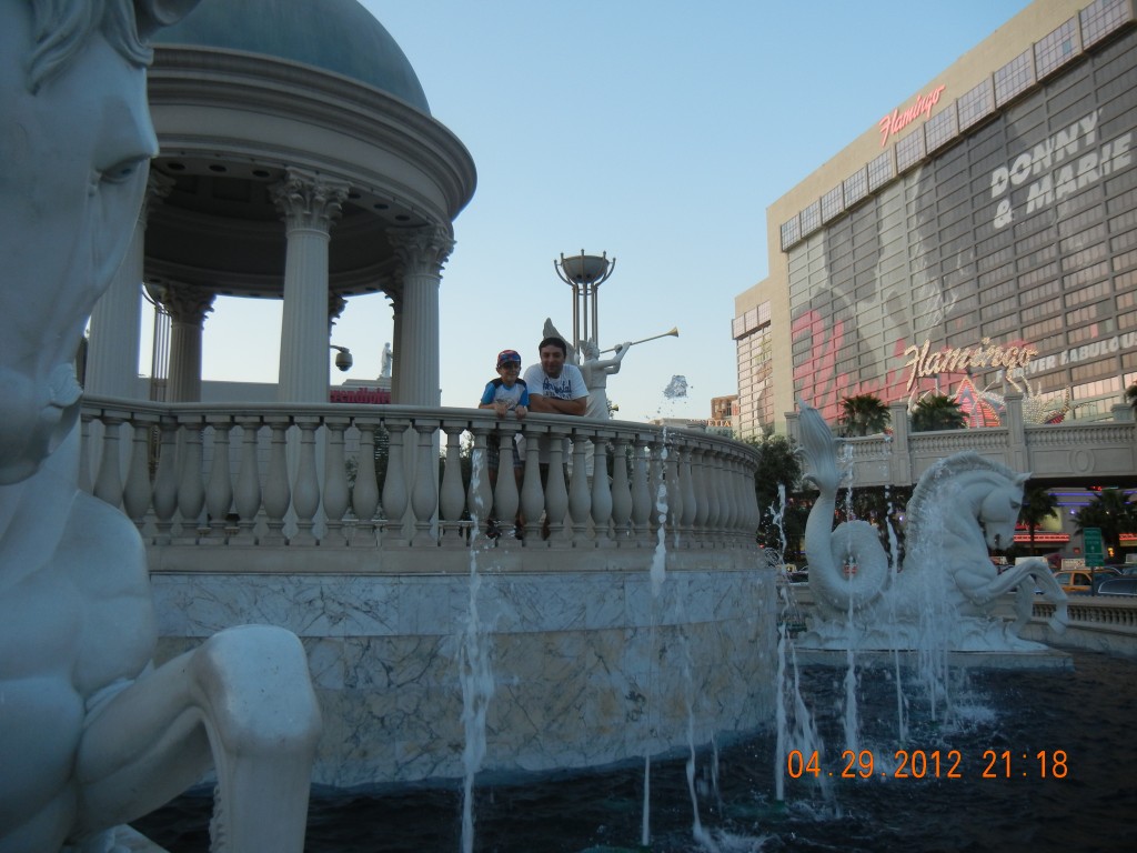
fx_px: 985
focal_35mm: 30
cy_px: 426
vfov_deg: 46.8
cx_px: 568
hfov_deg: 60.0
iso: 160
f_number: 3.5
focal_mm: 5.4
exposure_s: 1/94.1
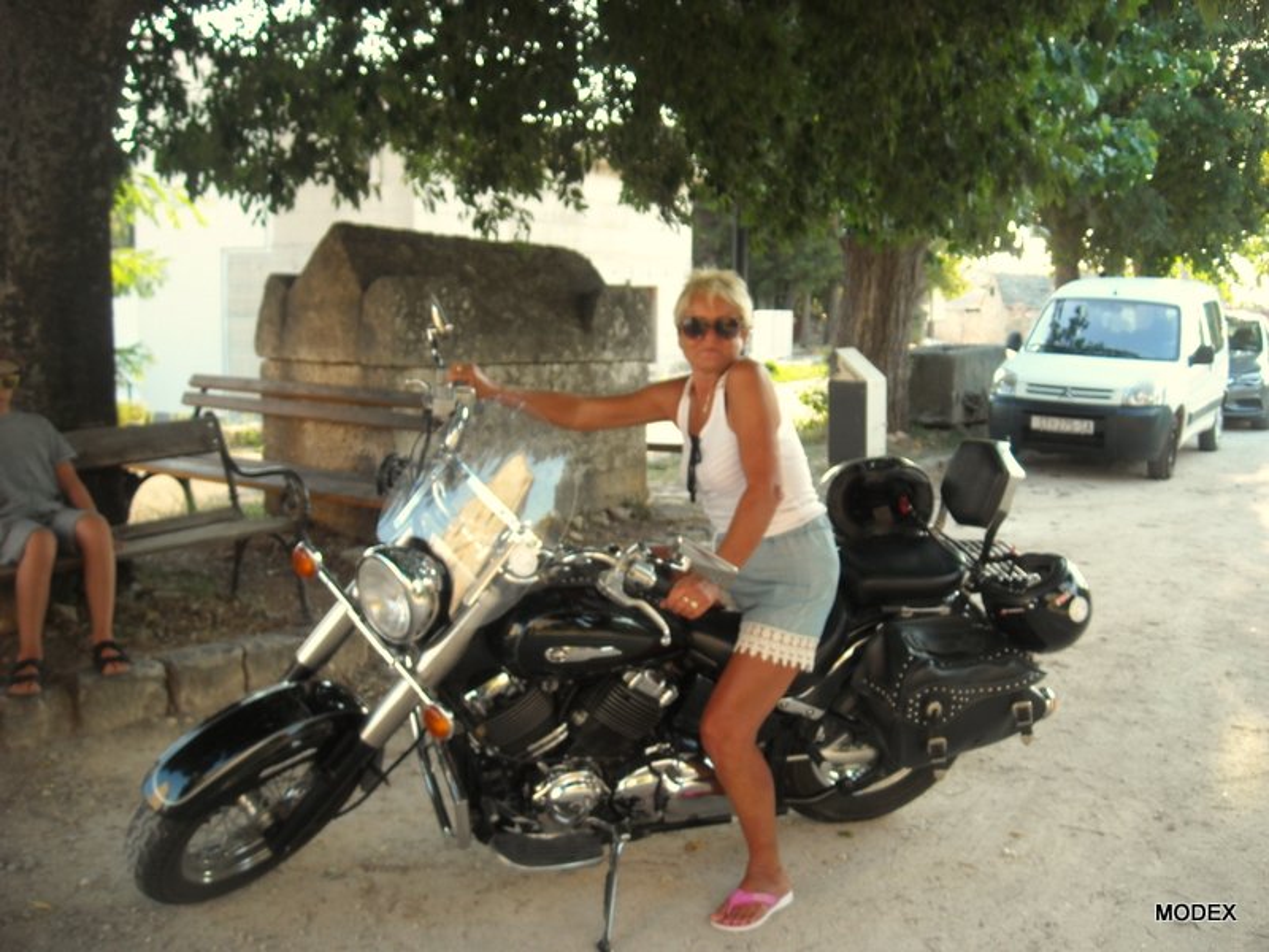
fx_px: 1283
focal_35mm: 35
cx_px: 634
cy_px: 476
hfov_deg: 52.6
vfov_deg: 40.7
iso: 77
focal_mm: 5.7
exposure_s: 1/60
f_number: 2.8
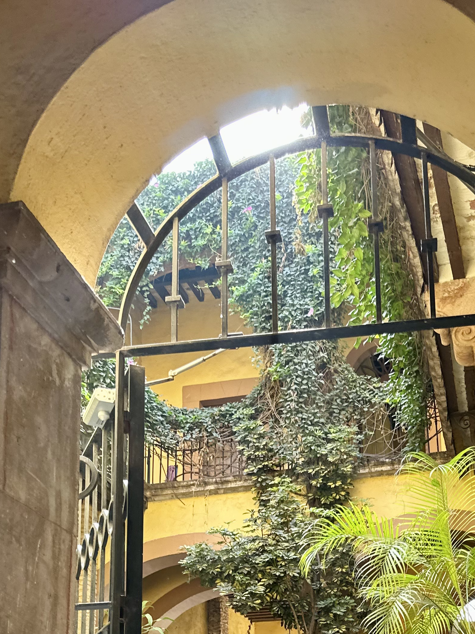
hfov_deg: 31.3
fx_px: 842
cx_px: 308
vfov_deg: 37.7
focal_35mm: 46
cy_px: 602
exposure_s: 1/121
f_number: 1.78
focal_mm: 6.86
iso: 100
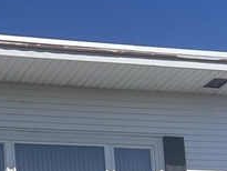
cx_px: -82
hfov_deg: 14.4
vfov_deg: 10.2
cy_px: 382
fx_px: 853
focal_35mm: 130
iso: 50
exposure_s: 1/8000
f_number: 1.5
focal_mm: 5.7
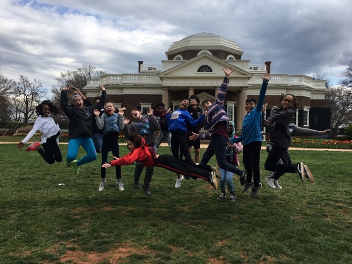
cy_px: 132
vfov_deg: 48.2
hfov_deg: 61.7
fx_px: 295
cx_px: 176
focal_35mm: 29
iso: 25
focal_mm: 4.15
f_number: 2.2
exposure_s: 1/1508
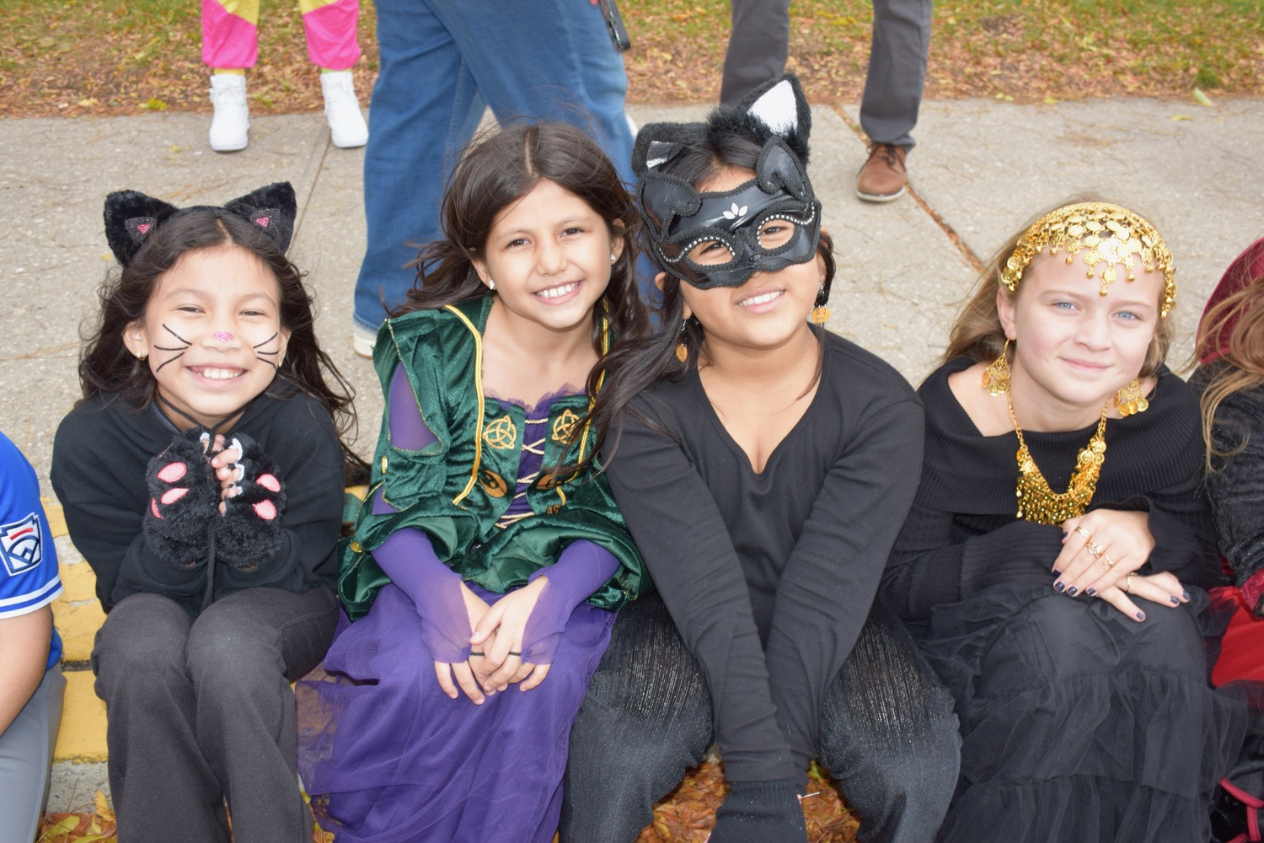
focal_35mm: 33
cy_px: 422
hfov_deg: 57.2
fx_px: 1159
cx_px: 632
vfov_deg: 40.0
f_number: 5.6
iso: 200
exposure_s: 1/125
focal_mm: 22
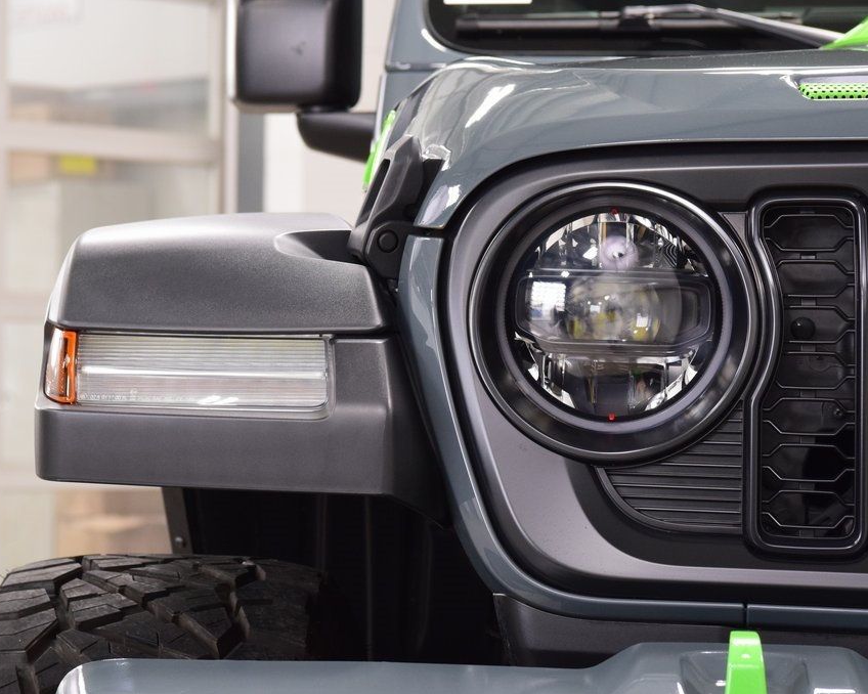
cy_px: 349
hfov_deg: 16.2
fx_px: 3056
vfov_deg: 13.0
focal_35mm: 119
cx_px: 460
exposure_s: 1/30
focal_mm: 70
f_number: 6.3
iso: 1600
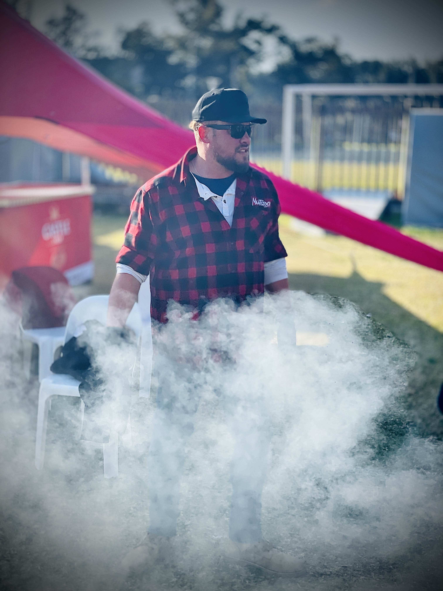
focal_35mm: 52
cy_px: 296
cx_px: 222
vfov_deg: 36.8
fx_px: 887
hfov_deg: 28.0
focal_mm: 6
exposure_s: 1/773
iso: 32
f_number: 2
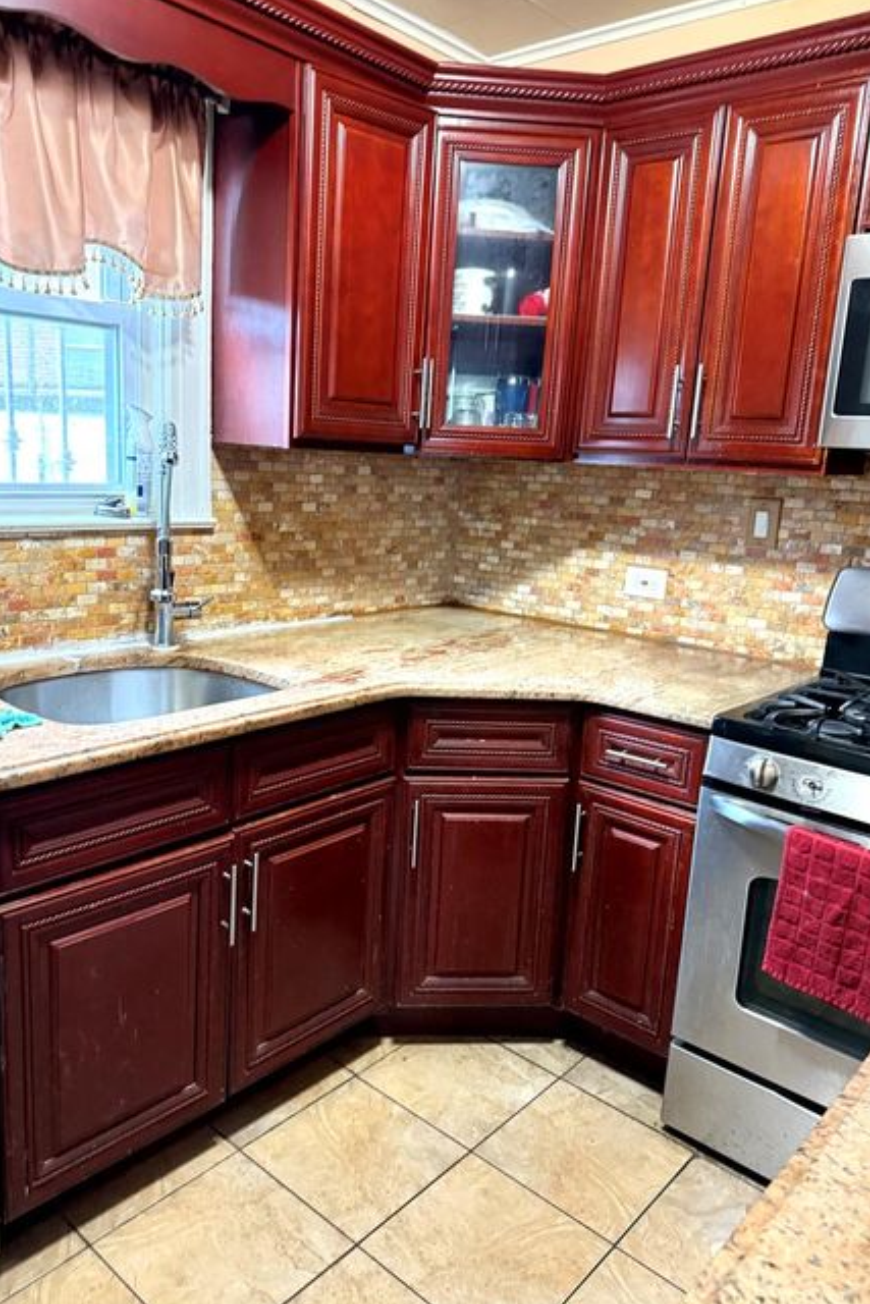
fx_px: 942
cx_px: 407
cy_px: 665
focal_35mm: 26
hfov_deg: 49.5
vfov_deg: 69.4
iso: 640
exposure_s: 1/40
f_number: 1.78
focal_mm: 6.76
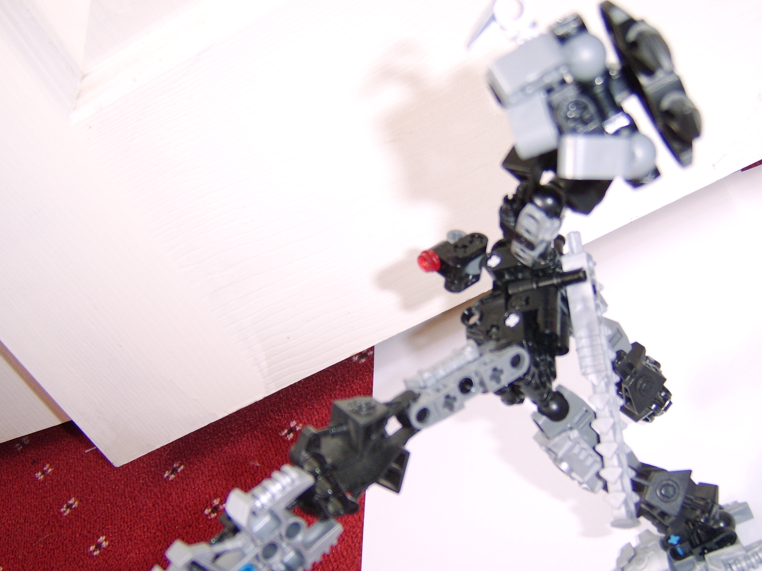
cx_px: 401
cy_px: 307
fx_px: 793
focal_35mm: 36
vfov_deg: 39.6
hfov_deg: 51.3
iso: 141
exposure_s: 1/30
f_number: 2.7
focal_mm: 8.13
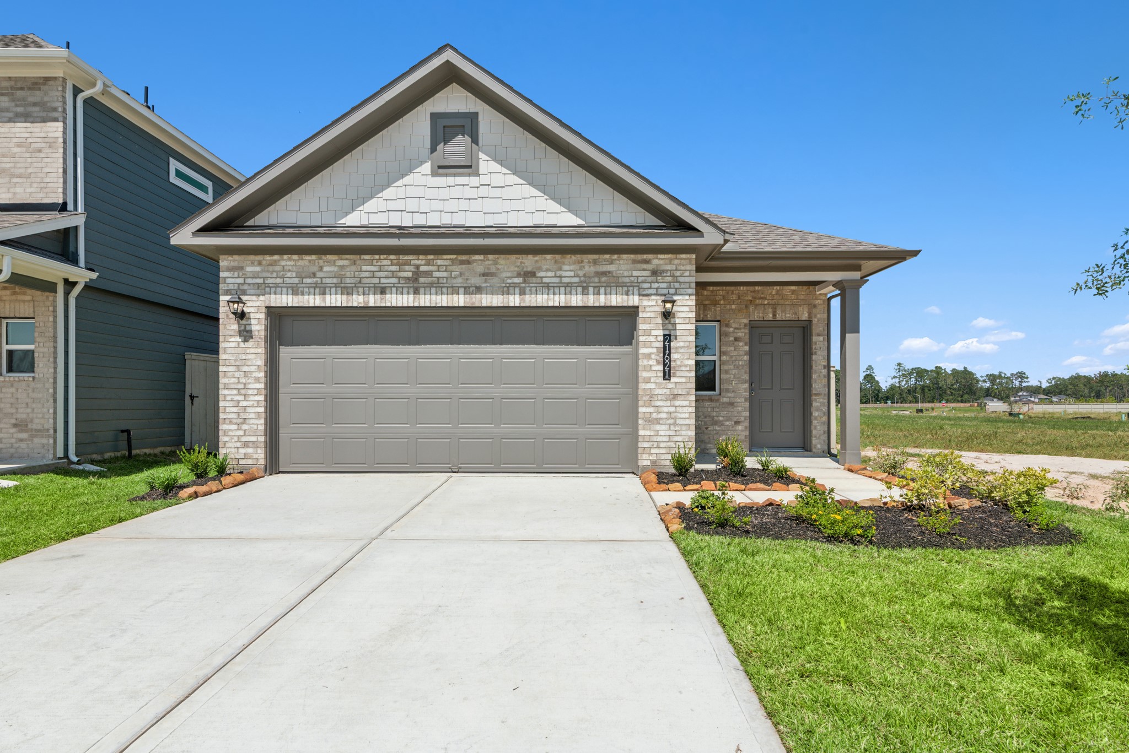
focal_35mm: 19
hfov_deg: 86.9
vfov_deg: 64.6
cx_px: 564
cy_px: 376
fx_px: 596
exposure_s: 1/250
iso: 100
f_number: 9
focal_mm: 19
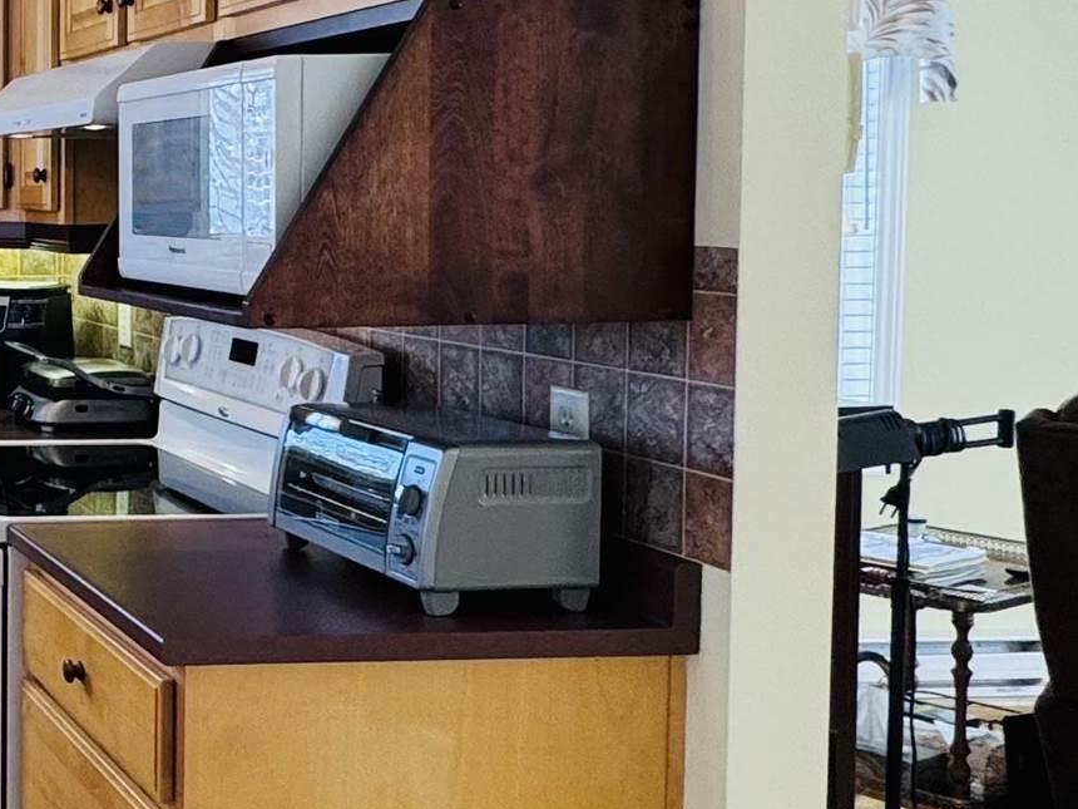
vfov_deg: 28.9
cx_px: -395
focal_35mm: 50
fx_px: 1557
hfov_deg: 29.2
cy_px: 271
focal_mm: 2.22
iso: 125
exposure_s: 1/120
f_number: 2.2
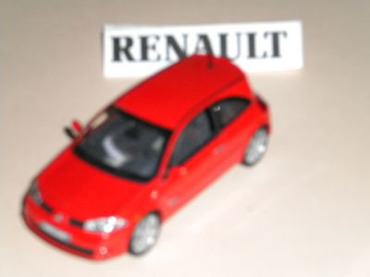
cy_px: 138
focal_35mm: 105
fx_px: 1122
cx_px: 185
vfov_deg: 14.1
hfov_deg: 18.7
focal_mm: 18.9
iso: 400
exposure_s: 1/60
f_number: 5.9
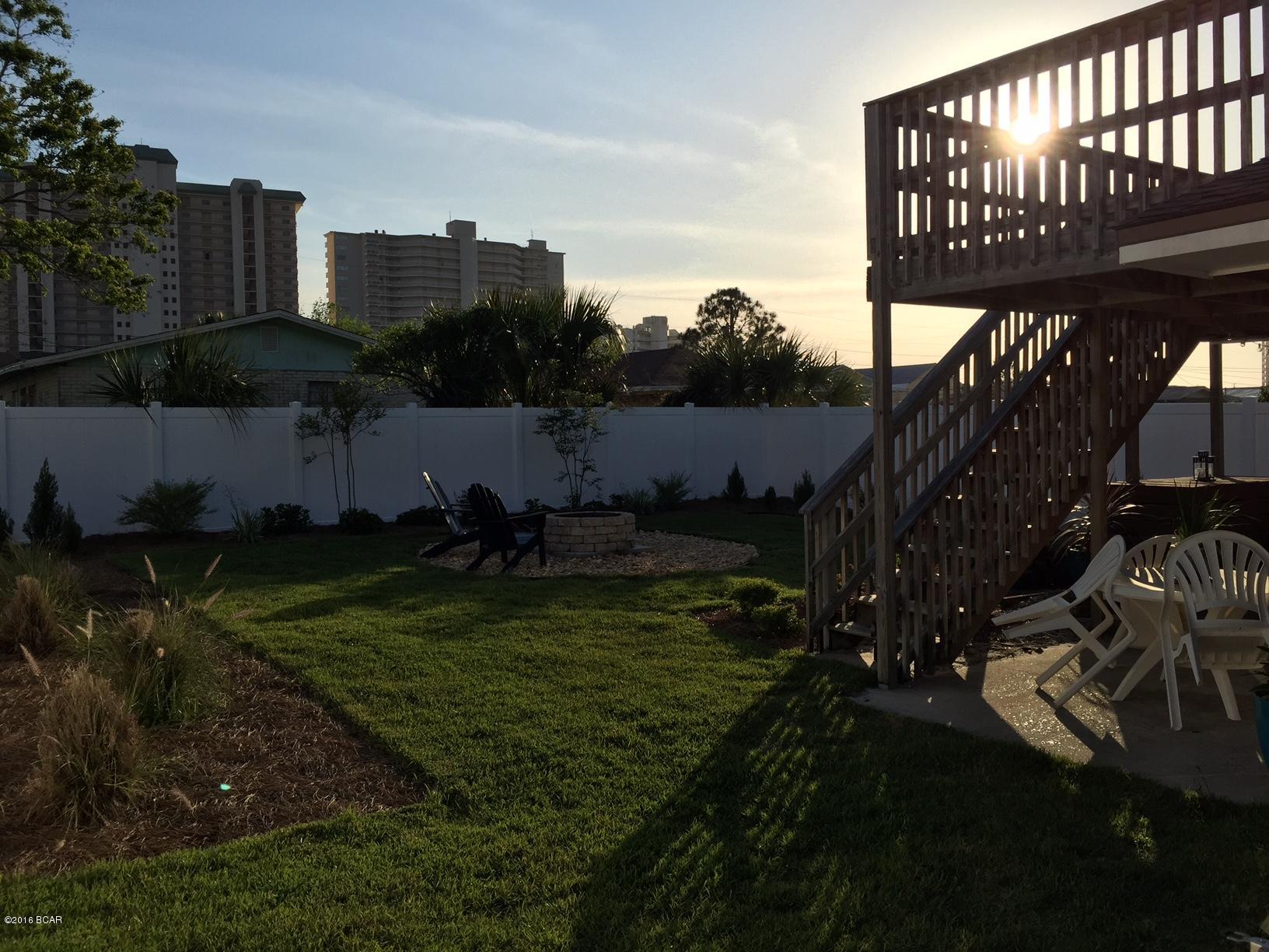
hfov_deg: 61.7
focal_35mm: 29
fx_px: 1063
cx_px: 634
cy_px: 476
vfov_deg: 48.2
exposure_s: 1/3597
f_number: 2.2
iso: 32
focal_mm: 4.15
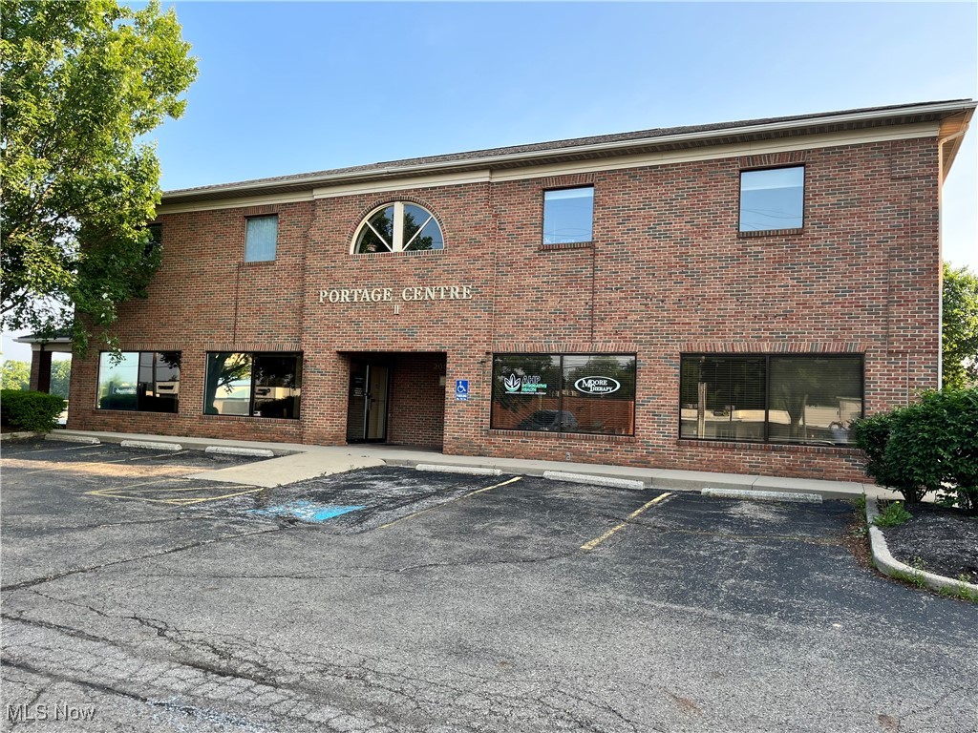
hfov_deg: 67.3
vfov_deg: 53.1
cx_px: 489
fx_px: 735
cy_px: 366
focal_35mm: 26
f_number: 1.6
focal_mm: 5.1
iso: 50
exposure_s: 1/416
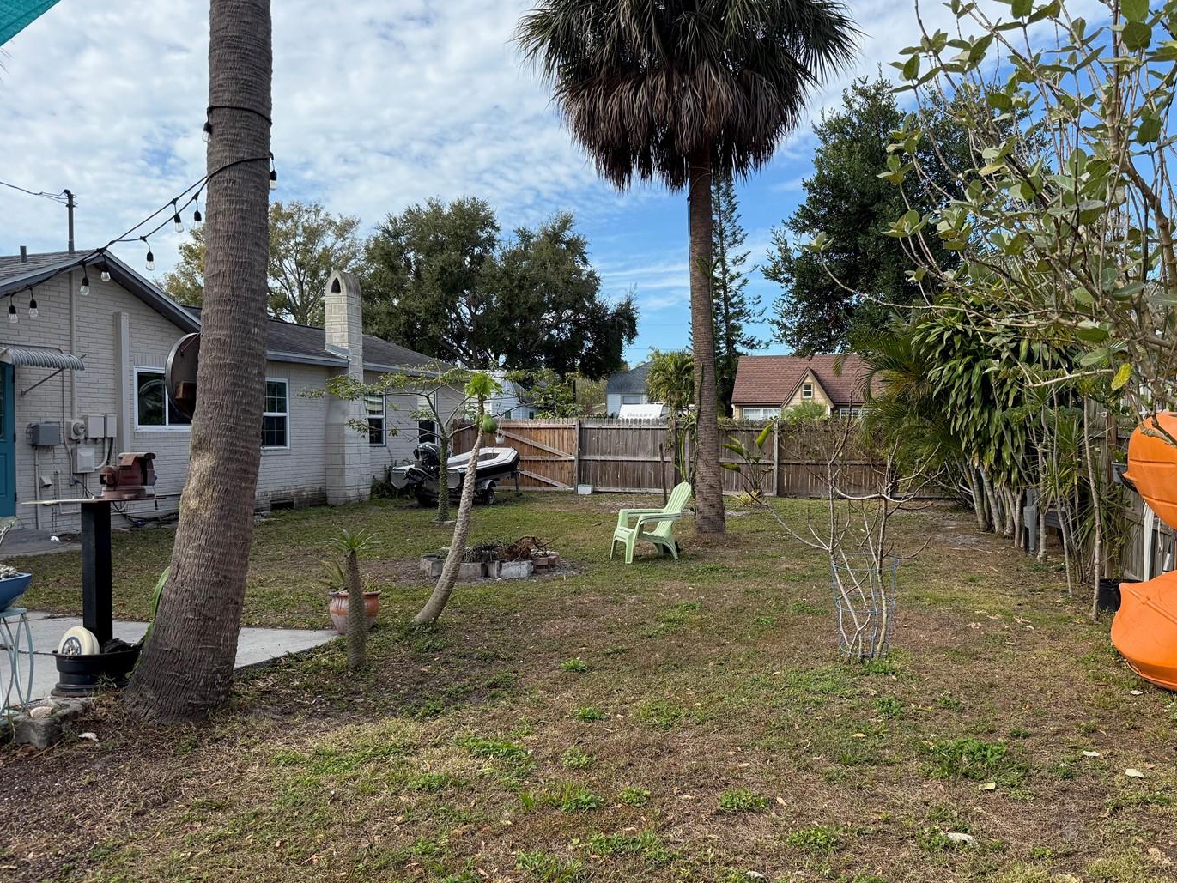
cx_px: 676
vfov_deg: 49.8
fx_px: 952
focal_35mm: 28
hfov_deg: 63.1
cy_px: 459
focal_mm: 6.76
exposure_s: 1/2370
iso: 100
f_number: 1.78
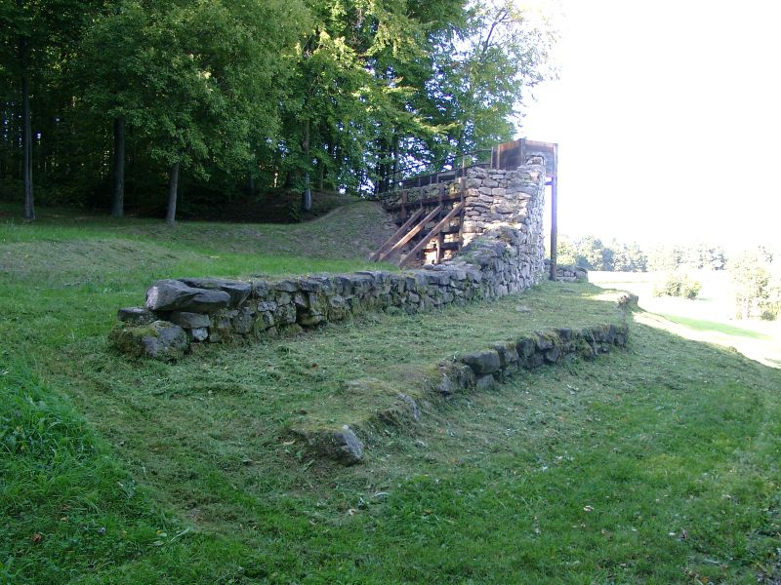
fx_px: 767
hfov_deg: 54.0
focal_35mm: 34
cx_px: 390
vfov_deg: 41.8
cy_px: 292
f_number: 2.8
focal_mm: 7.13
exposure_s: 1/76.2
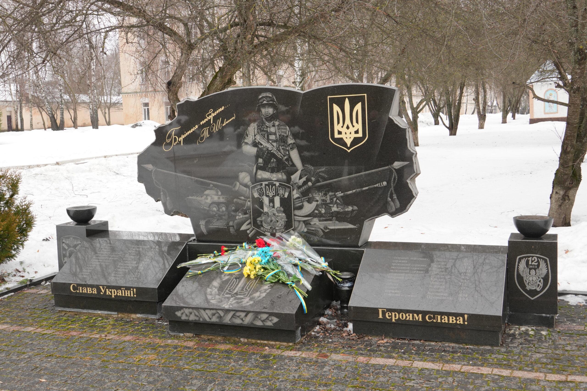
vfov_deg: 29.8
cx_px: 294
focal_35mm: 45
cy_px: 196
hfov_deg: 43.6
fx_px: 733
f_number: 9
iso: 250
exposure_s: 1/50
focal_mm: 30
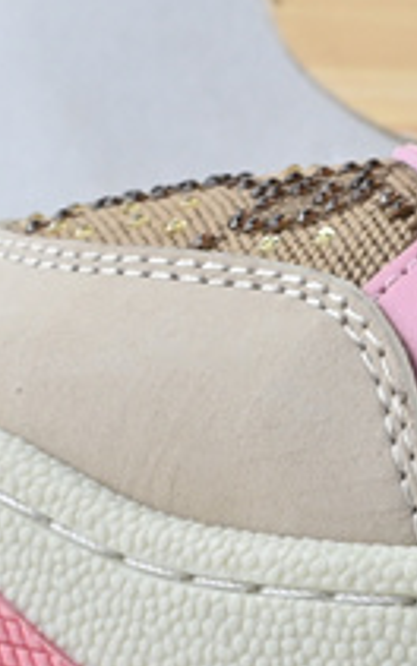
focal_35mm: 244
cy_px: 189
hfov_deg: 5.1
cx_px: 1238
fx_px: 4434
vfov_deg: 8.6
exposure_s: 1/13
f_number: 10
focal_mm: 28
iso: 100
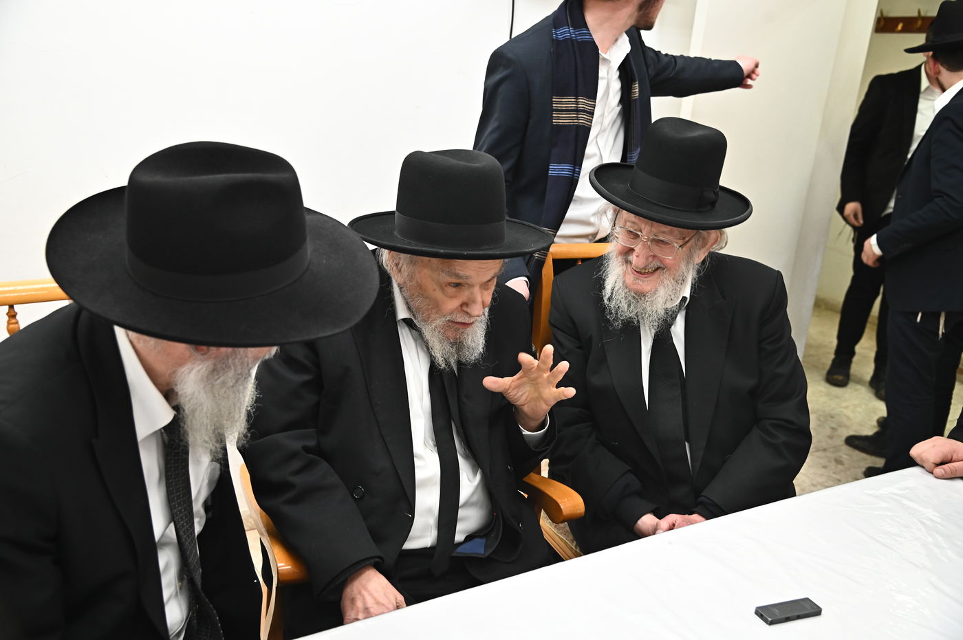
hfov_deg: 55.8
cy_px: 320
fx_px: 909
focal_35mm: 34
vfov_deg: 38.8
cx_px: 482
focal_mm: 34
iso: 2000
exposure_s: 1/125
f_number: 4.5
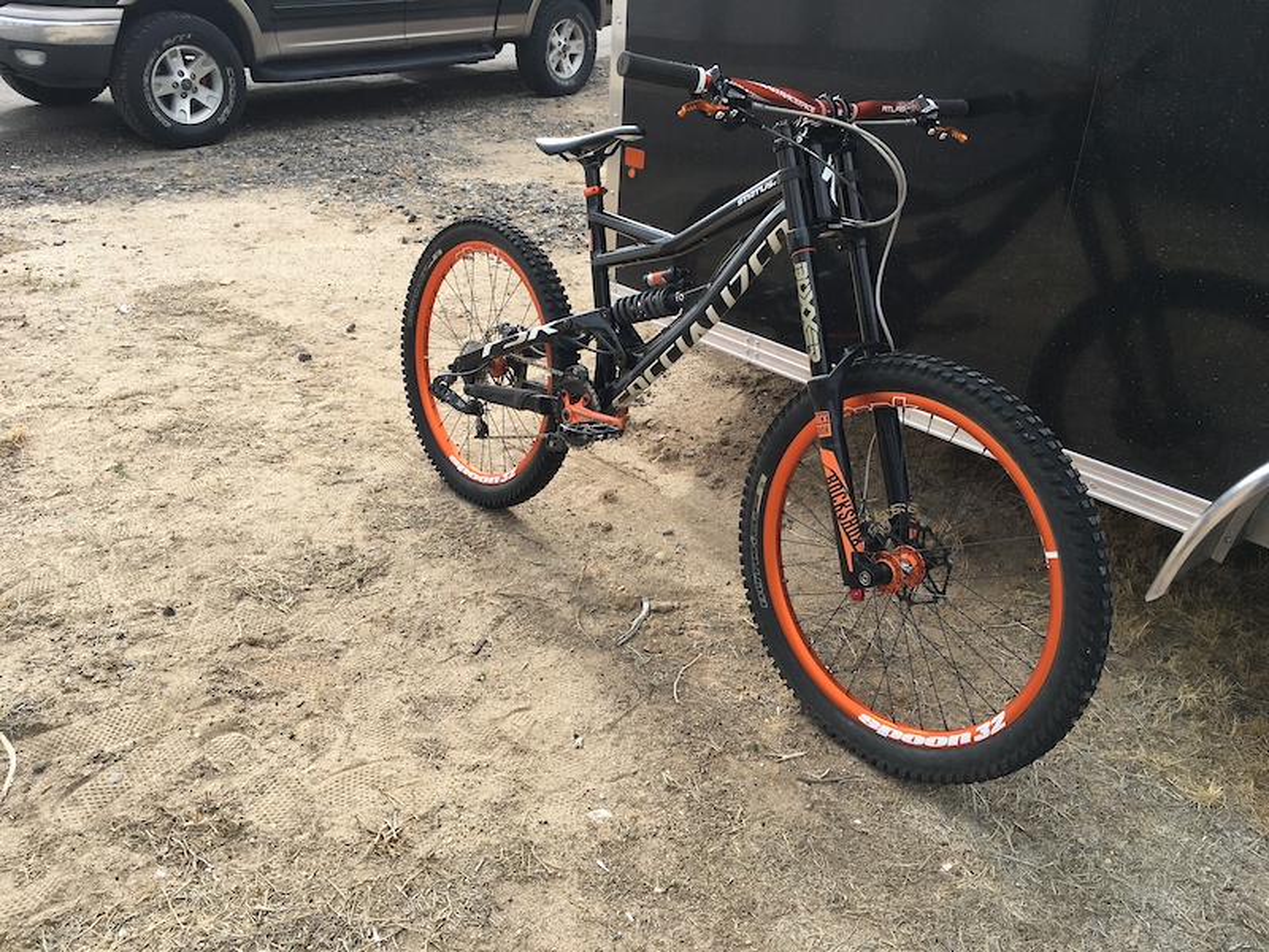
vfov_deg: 48.2
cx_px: 634
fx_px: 1063
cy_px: 476
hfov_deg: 61.7
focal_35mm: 29
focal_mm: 4.15
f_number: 2.2
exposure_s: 1/553
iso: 25
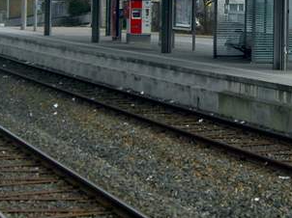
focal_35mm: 129
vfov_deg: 11.3
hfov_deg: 15.0
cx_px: 305
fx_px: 1087
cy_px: -25
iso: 80
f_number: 4
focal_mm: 7.9
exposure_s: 1/800
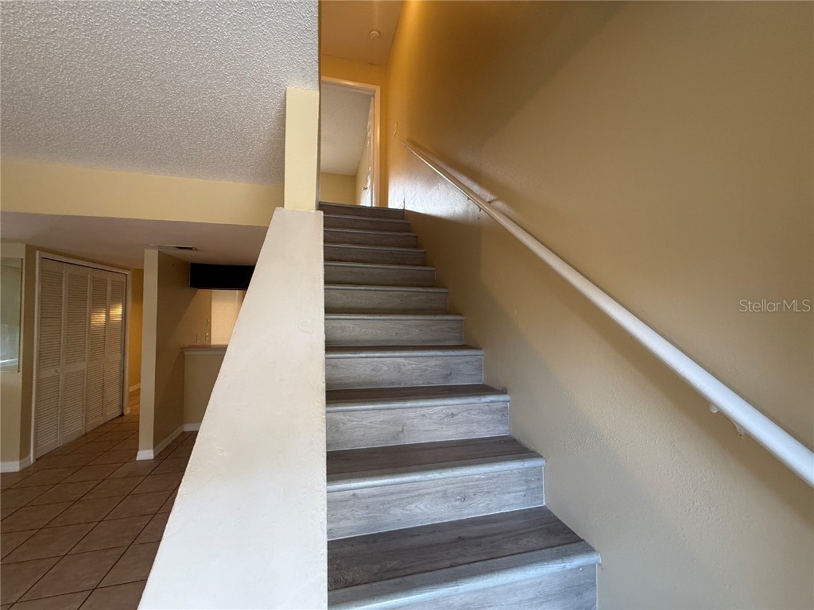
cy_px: 305
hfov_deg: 102.1
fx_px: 329
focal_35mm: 14
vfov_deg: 85.7
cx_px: 407
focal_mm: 2.22
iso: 200
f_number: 2.2
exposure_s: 1/60
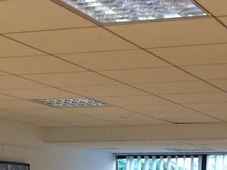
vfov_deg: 11.5
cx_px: 131
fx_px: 768
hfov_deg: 16.8
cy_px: 328
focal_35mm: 117
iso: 64
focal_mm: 4.15
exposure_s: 1/30
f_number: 2.2
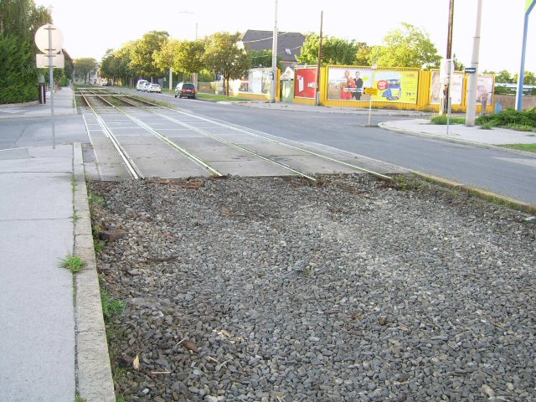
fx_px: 588
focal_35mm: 38
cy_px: 201
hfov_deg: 49.0
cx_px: 268
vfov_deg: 37.7
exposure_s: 1/80
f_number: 2.8
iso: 50
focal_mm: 7.8
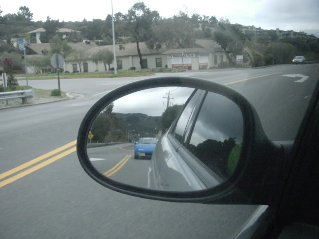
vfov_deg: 37.7
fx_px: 350
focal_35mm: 38
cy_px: 120
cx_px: 160
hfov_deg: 49.0
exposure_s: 1/800
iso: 800
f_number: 3.3
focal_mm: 6.3
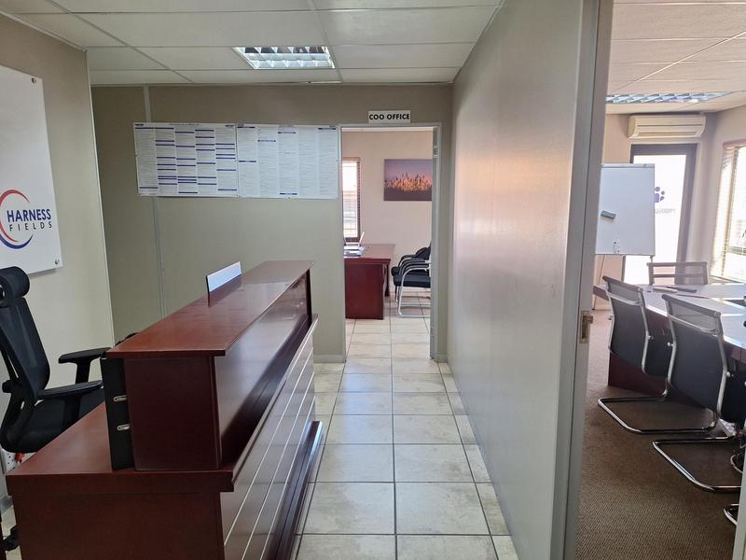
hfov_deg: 73.9
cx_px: 373
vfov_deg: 58.9
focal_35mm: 23
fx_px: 496
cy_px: 280
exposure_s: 1/50
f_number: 1.8
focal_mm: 5.54
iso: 100
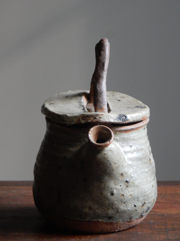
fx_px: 1338
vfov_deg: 10.2
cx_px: 90
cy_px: 120
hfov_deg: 7.7
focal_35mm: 193
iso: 640
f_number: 6.3
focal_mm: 34.5
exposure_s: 1/13
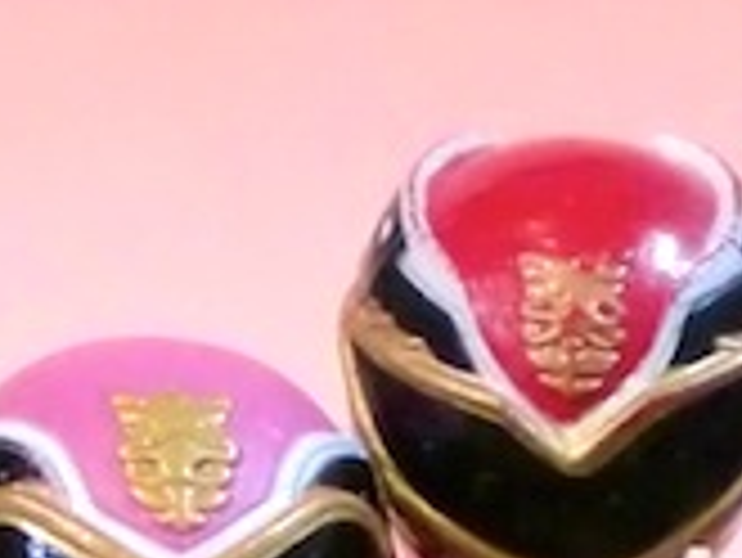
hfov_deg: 14.5
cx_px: 531
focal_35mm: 136
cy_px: 824
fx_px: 2917
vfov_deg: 10.6
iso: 400
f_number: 3.1
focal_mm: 6.3
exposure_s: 1/30
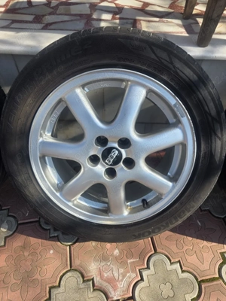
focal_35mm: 23
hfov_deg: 58.9
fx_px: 200
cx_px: 113
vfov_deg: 73.9
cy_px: 150
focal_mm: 6.3
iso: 80
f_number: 1.7
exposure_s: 1/2000
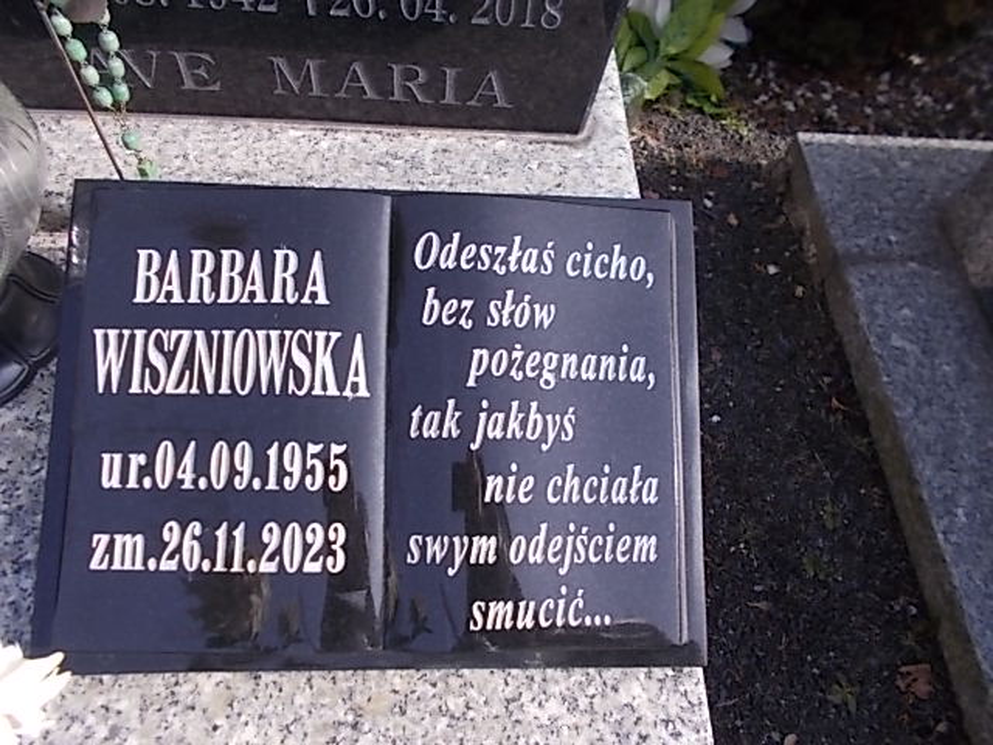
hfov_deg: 67.3
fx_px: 746
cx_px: 496
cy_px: 372
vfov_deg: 53.1
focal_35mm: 26
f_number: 3.2
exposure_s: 1/320
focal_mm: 4.6
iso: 80
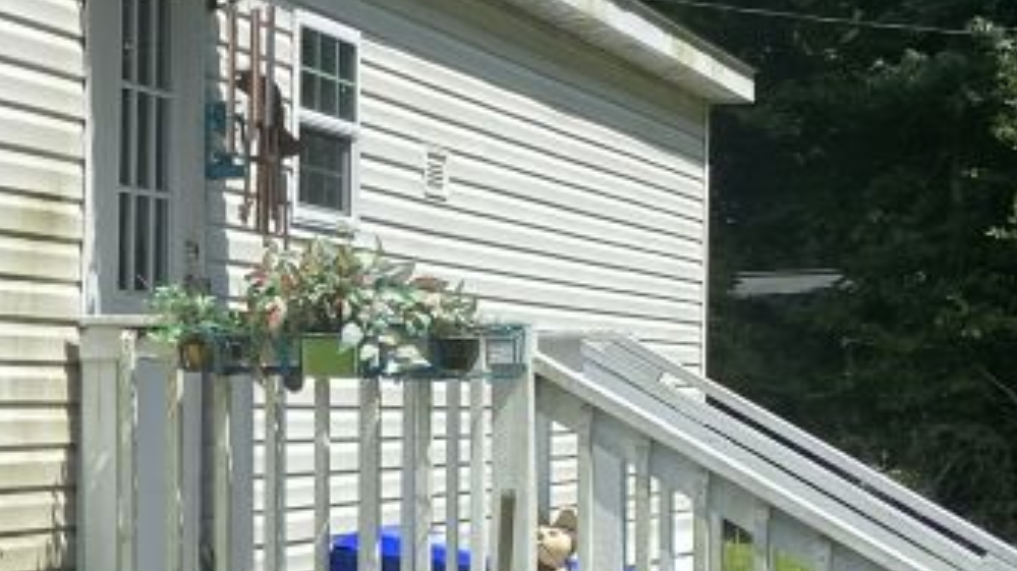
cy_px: 330
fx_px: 2750
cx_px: -715
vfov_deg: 11.9
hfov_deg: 17.6
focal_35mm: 102
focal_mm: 4.25
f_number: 1.8
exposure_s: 1/2513
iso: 32
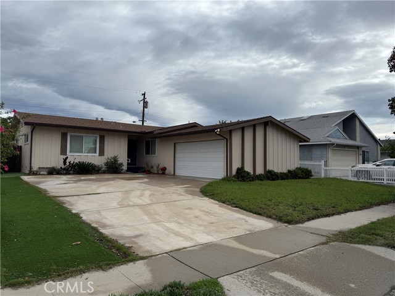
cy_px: 148
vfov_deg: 56.8
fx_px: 274
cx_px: 198
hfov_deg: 71.6
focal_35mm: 24
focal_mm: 6.76
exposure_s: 1/6711
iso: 80
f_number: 1.78
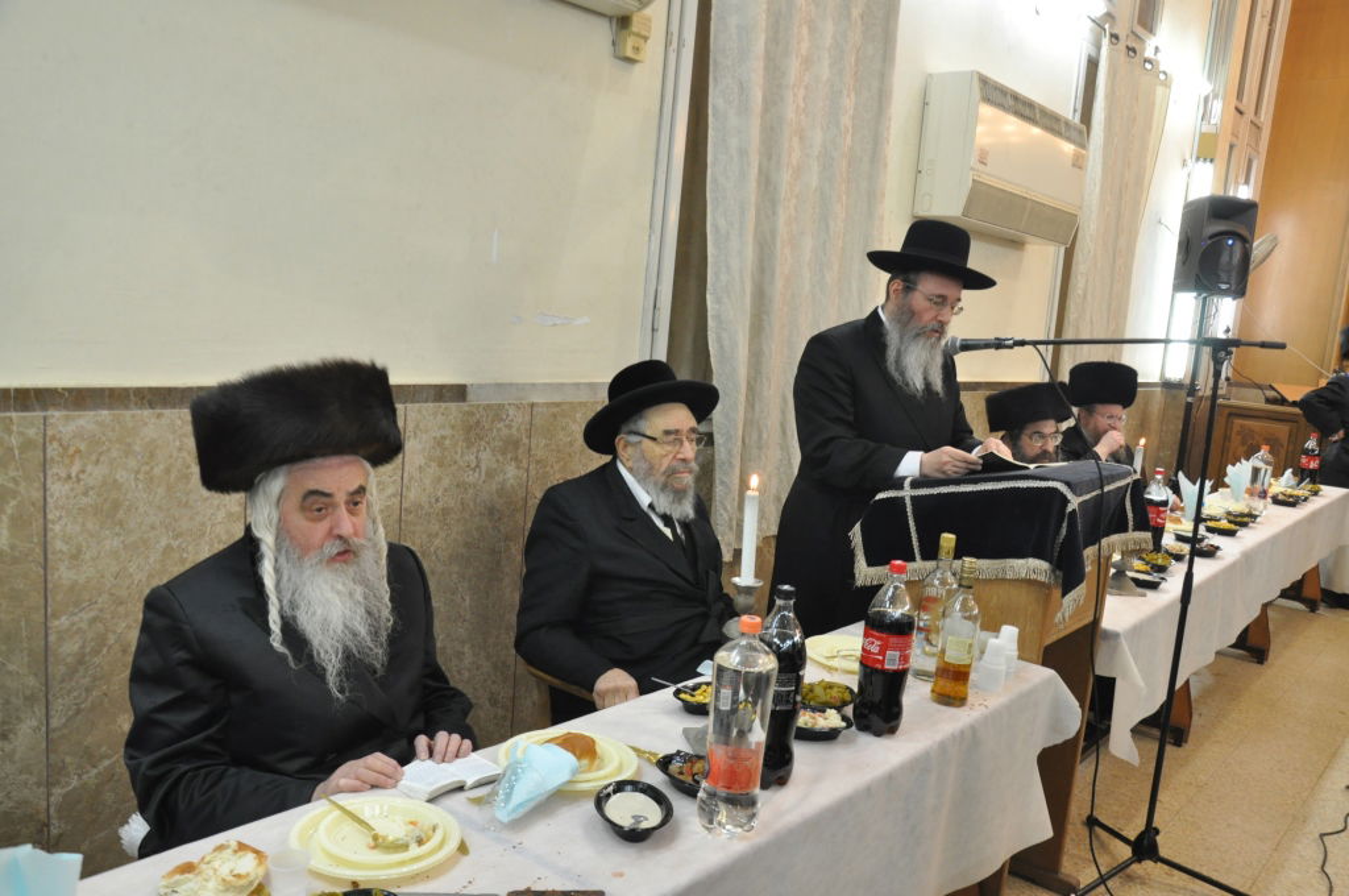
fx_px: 1010
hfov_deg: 67.4
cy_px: 448
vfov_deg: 47.8
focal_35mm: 27
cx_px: 674
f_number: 5.6
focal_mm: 18
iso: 1000
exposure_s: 1/80
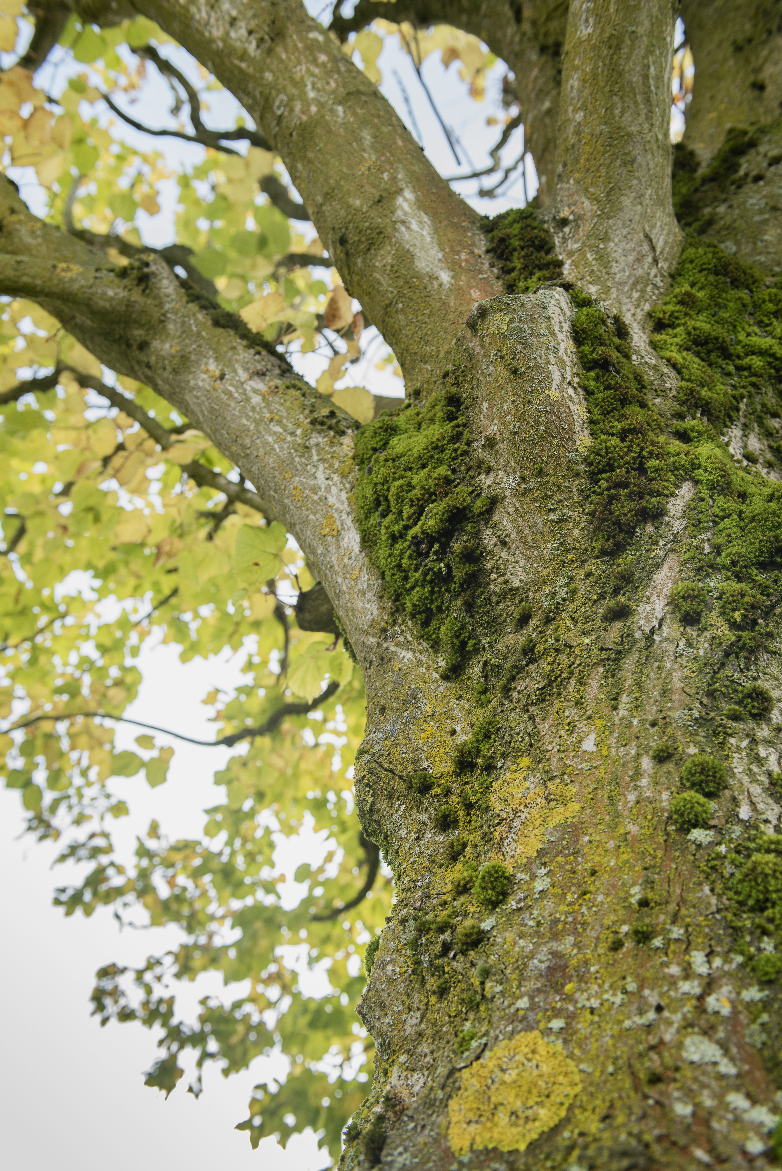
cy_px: 586
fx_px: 1042
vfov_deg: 58.7
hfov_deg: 41.1
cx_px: 391
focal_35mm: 32
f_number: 5.6
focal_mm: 32
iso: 200
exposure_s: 1/80
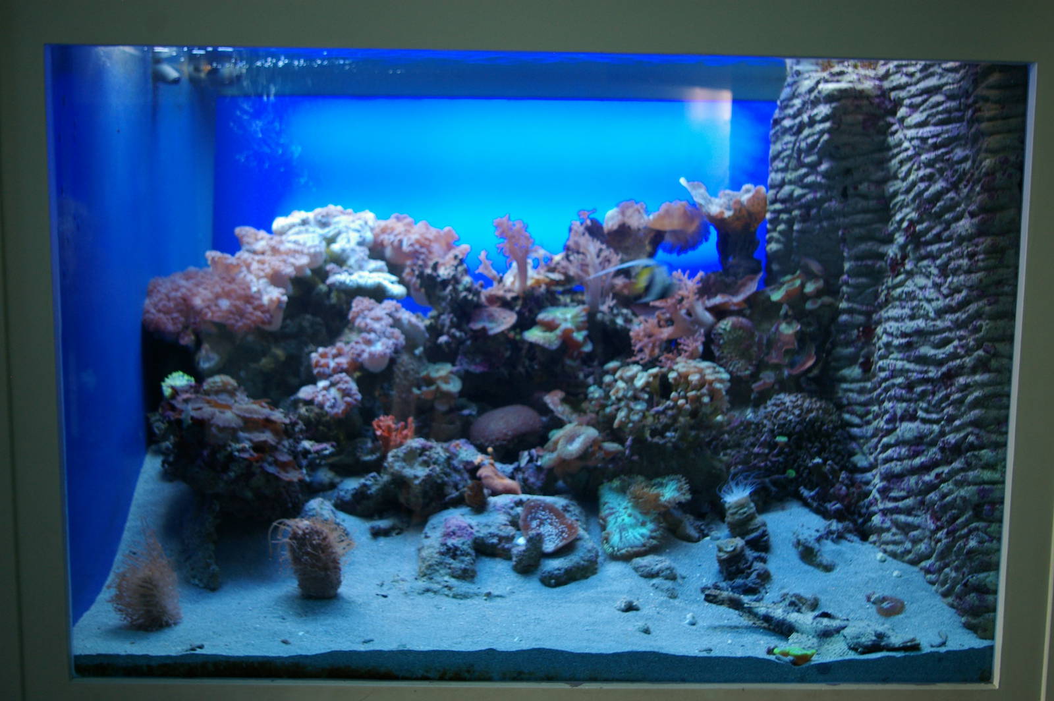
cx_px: 527
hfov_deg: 46.4
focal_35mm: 42
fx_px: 1229
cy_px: 350
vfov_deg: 31.8
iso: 400
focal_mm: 28
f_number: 4
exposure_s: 1/8
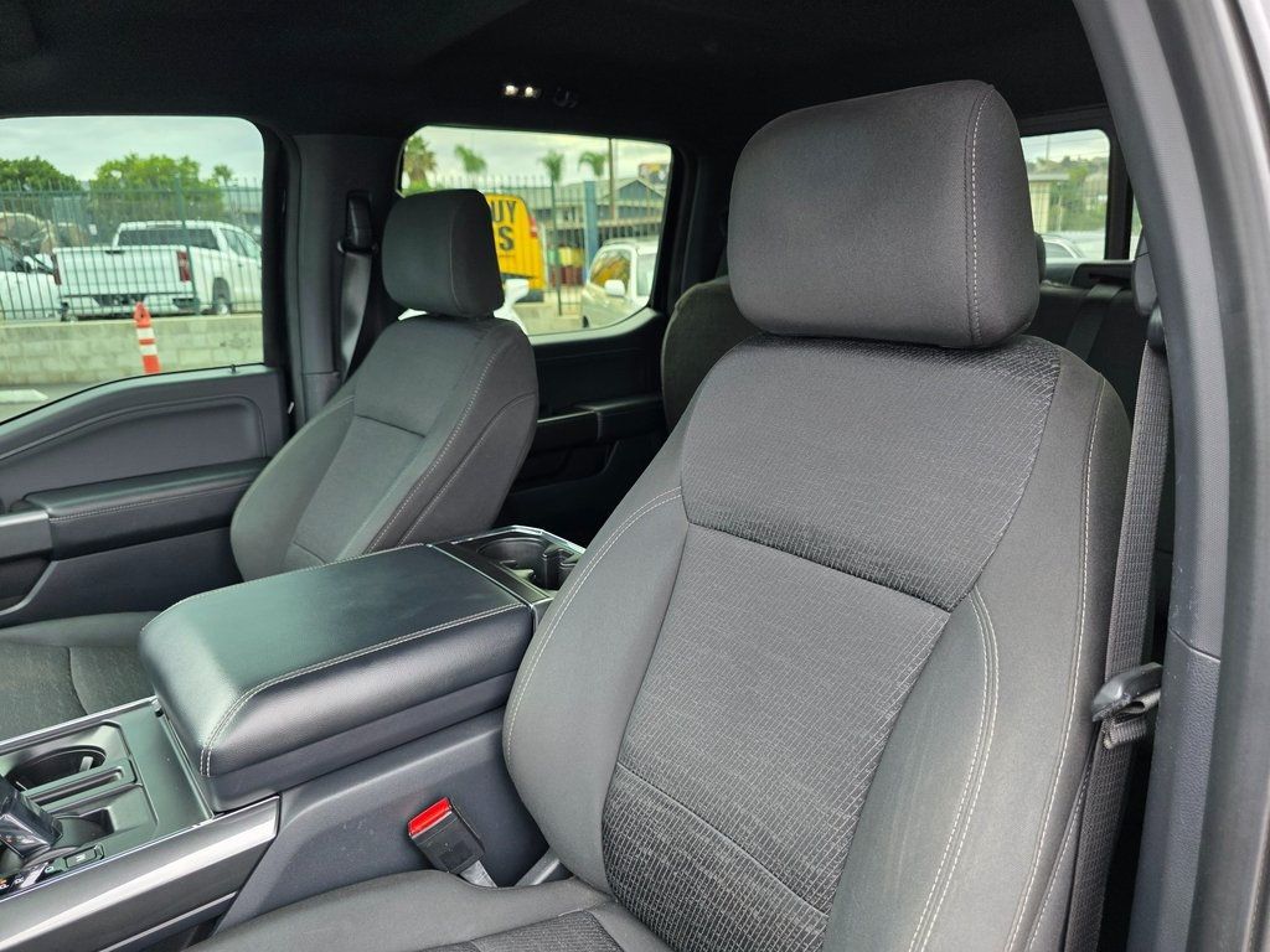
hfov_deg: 73.9
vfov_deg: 58.9
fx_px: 844
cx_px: 635
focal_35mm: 23
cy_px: 476
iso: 100
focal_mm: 6.3
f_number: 1.7
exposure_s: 1/180
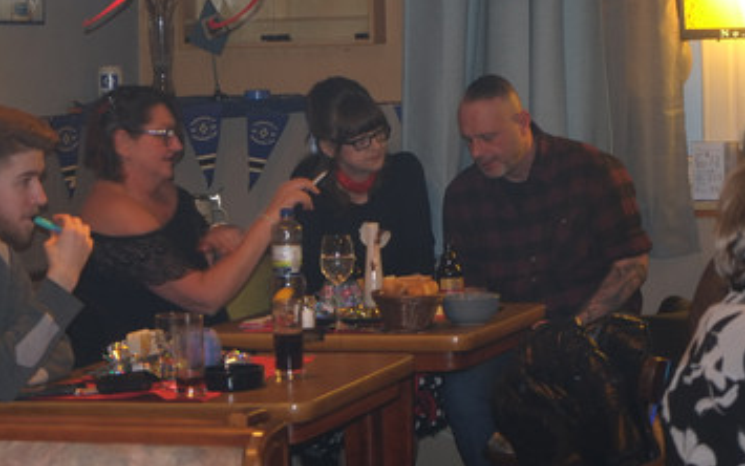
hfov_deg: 17.5
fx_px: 2417
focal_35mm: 119
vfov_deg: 11.0
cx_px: 371
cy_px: 144
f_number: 4
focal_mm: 55
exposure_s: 1/15
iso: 800
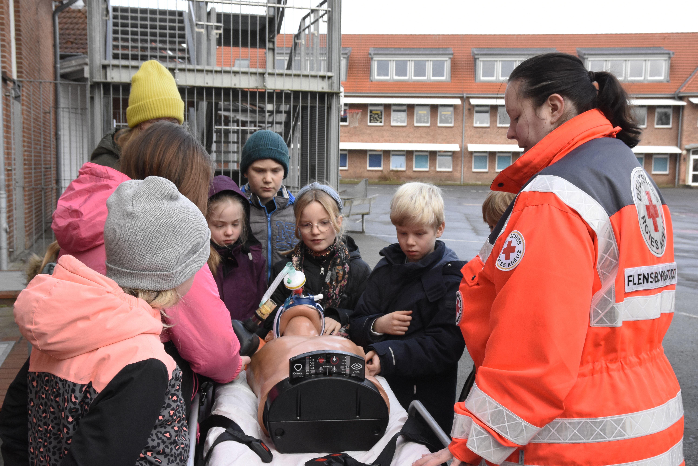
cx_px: 349
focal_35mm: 42
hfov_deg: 46.4
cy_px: 233
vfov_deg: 31.9
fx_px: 814
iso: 1600
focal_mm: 28
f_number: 11
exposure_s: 1/200
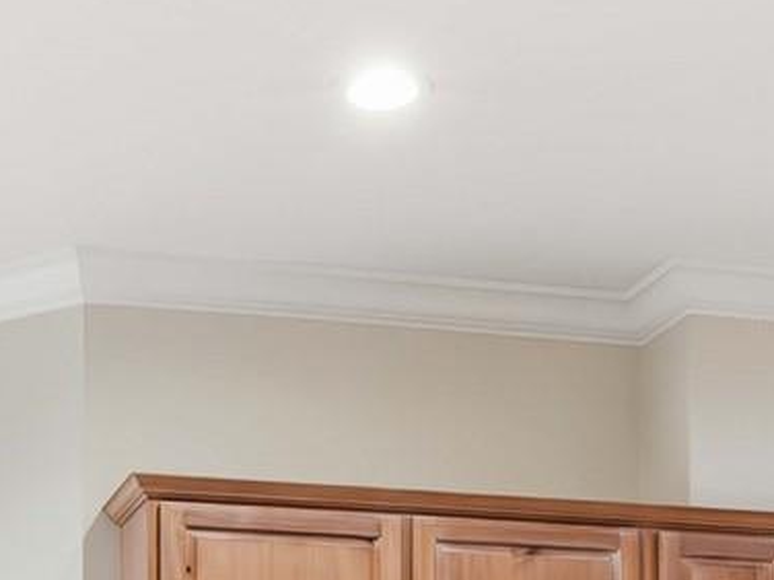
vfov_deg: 15.4
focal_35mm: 85
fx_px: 1901
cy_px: 974
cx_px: 190
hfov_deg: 22.8
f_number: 7.1
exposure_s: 1/60
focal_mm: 10
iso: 1250
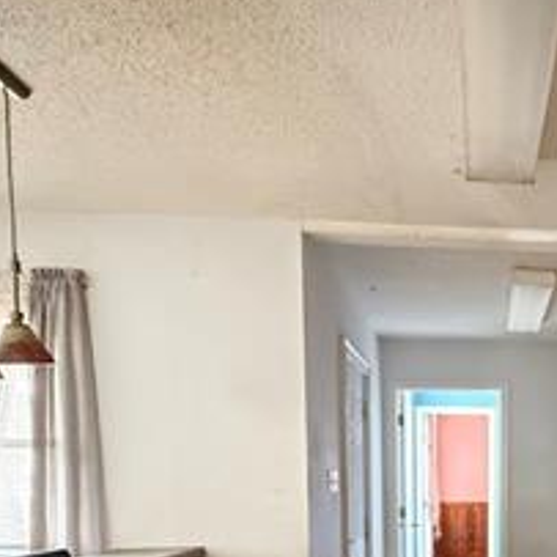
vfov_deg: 38.9
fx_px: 710
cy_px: 532
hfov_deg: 38.7
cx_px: 538
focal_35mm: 39
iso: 1600
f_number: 2.2
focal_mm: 2.22
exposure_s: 1/48
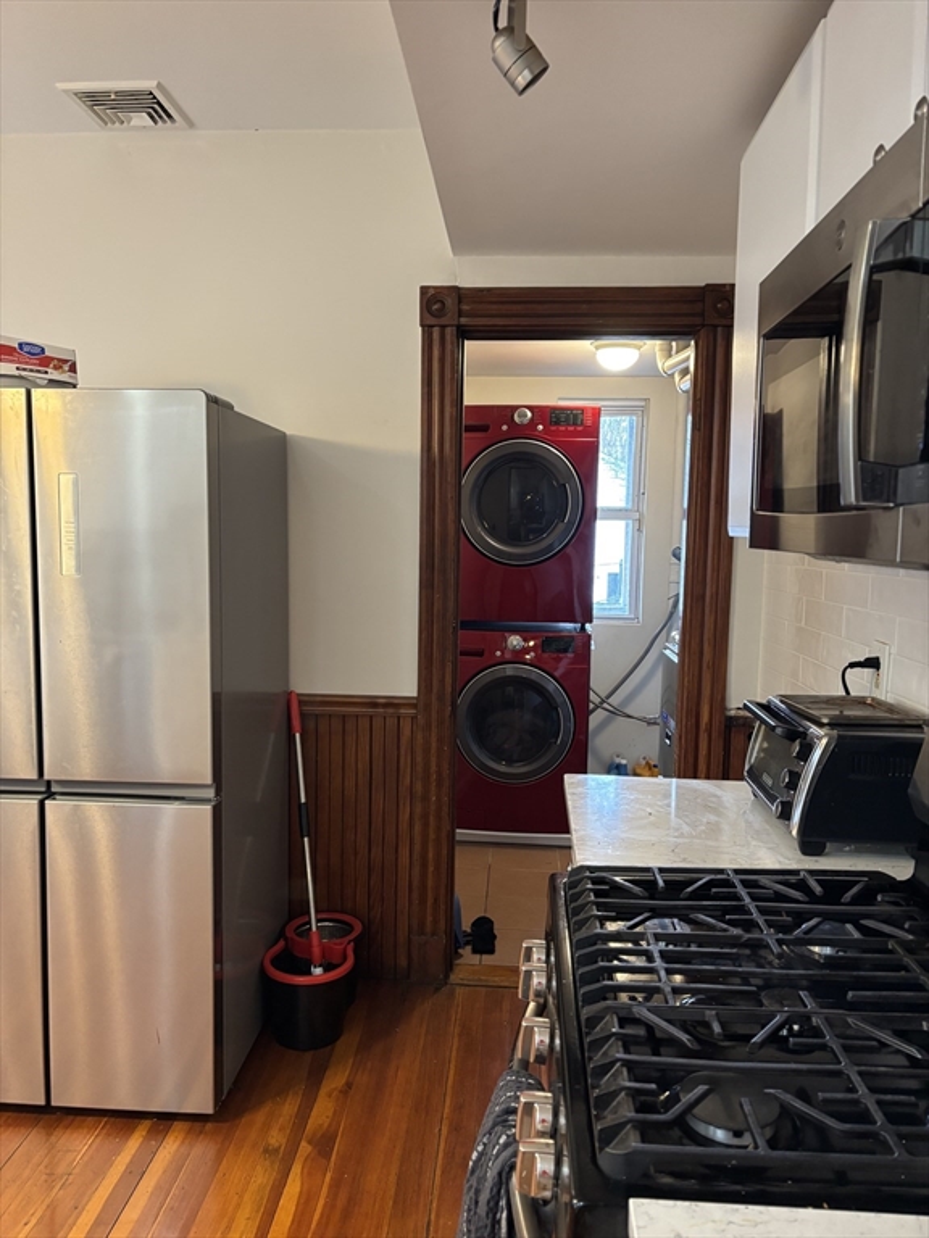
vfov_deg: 67.3
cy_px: 619
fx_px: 930
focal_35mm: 26
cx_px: 464
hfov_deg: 53.1
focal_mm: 5.96
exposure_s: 1/60
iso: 400
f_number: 1.6
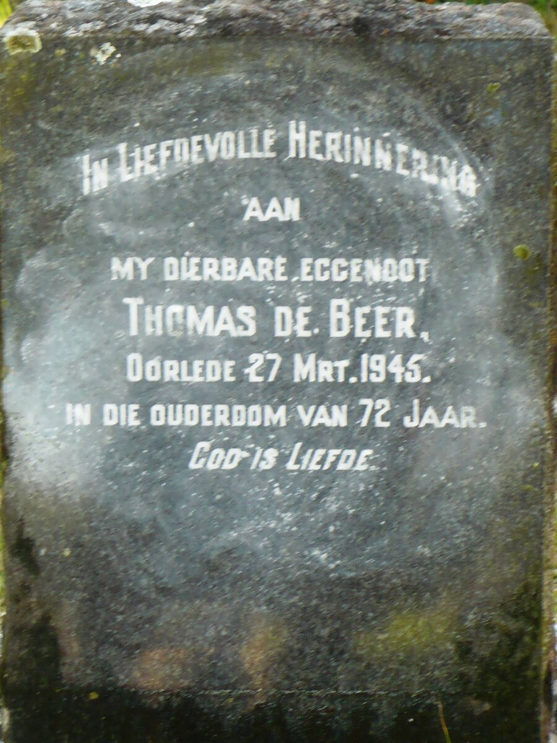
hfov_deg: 12.6
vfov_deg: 16.7
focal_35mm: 118
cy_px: 372
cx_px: 278
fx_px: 2532
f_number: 3.7
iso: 200
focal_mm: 19.4
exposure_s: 1/80
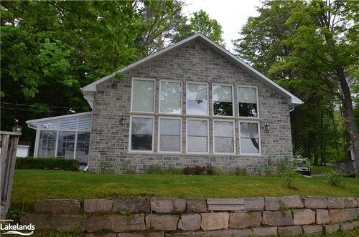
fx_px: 269
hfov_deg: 67.5
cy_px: 118
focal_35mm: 27
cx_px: 180
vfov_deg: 47.7
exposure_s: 1/160
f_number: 6.3
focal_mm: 18
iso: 200
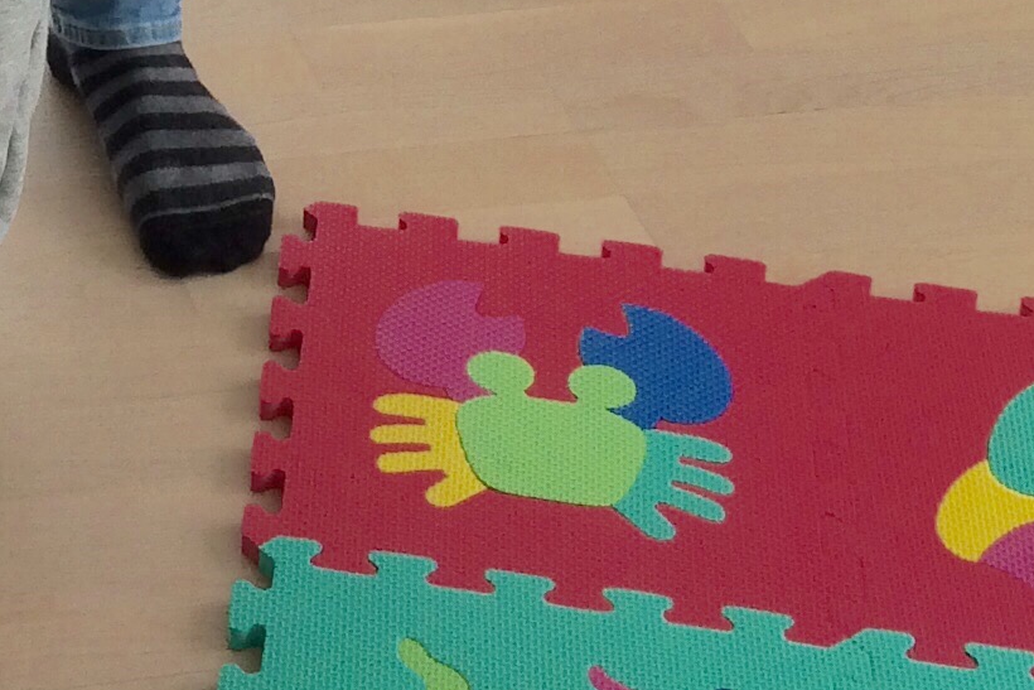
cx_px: -102
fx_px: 3447
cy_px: -815
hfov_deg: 16.5
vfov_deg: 10.3
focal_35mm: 120
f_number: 2.2
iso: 32
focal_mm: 4.15
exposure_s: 1/258
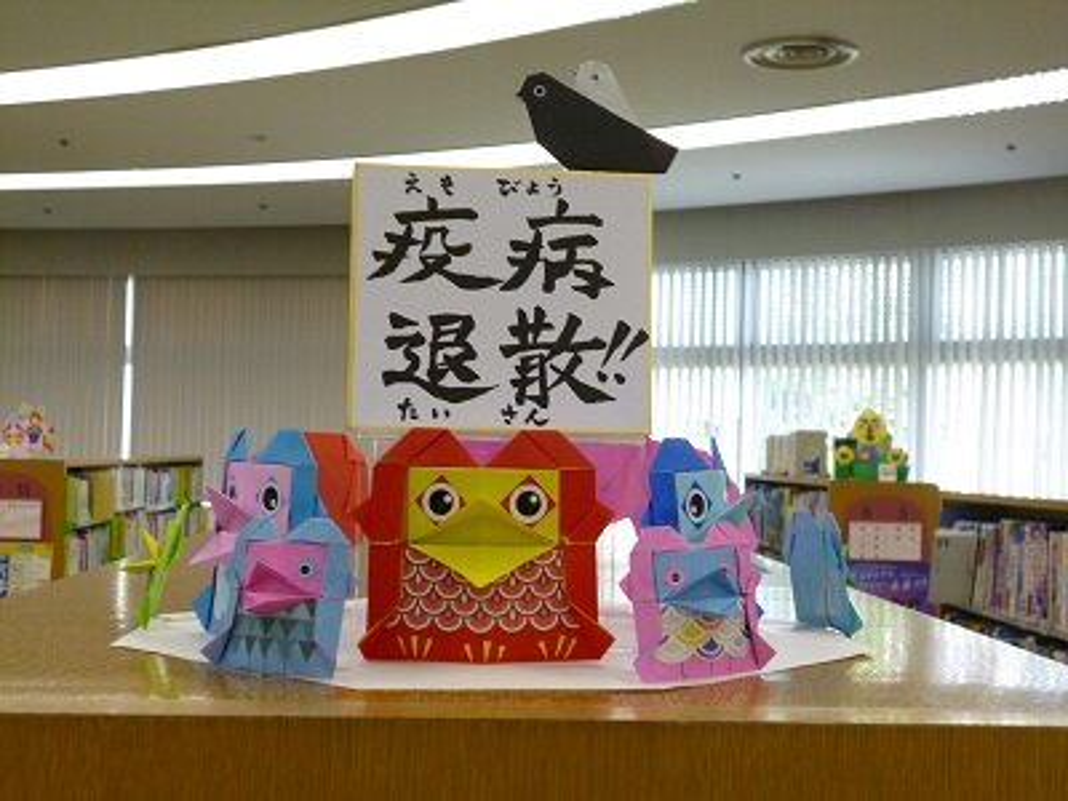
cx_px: 534
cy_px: 400
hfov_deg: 38.2
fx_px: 1543
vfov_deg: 29.1
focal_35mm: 50
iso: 400
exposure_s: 1/80
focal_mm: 8.9
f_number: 3.6
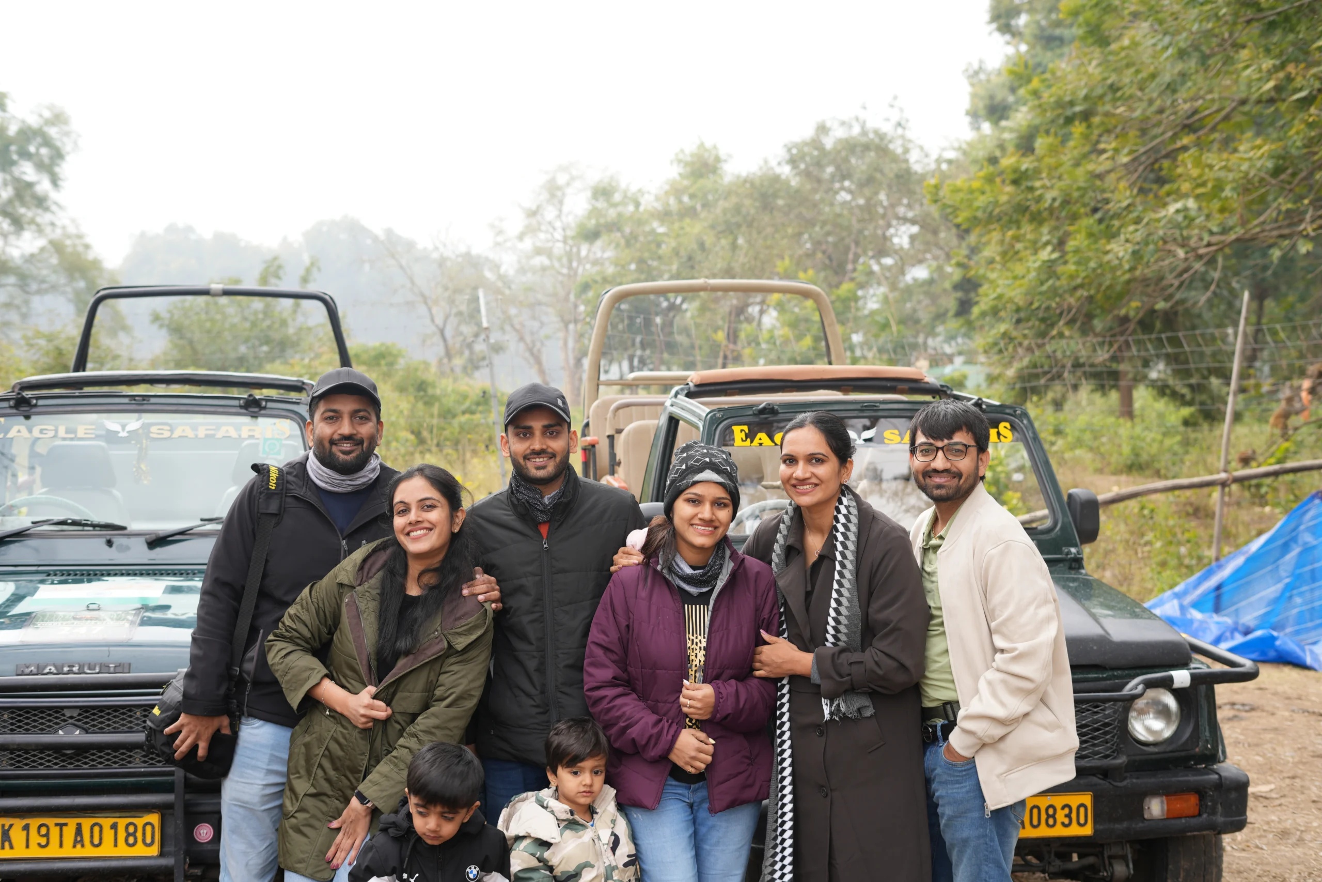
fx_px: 1836
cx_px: 661
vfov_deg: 27.0
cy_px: 441
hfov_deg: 39.6
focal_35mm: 50
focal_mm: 50
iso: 100
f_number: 4
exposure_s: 1/100
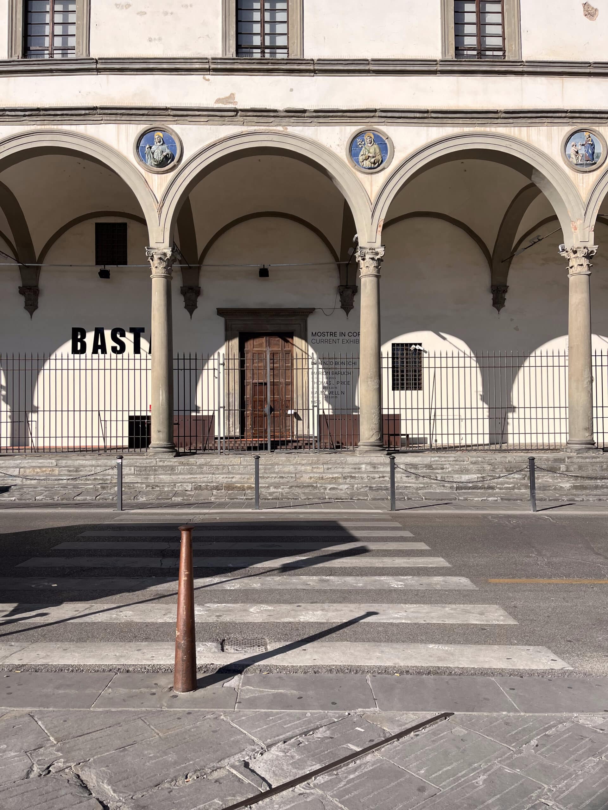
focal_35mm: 26
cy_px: 405
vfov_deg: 67.3
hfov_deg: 53.1
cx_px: 304
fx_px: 609
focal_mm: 5.1
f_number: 1.6
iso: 50
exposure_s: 1/4484
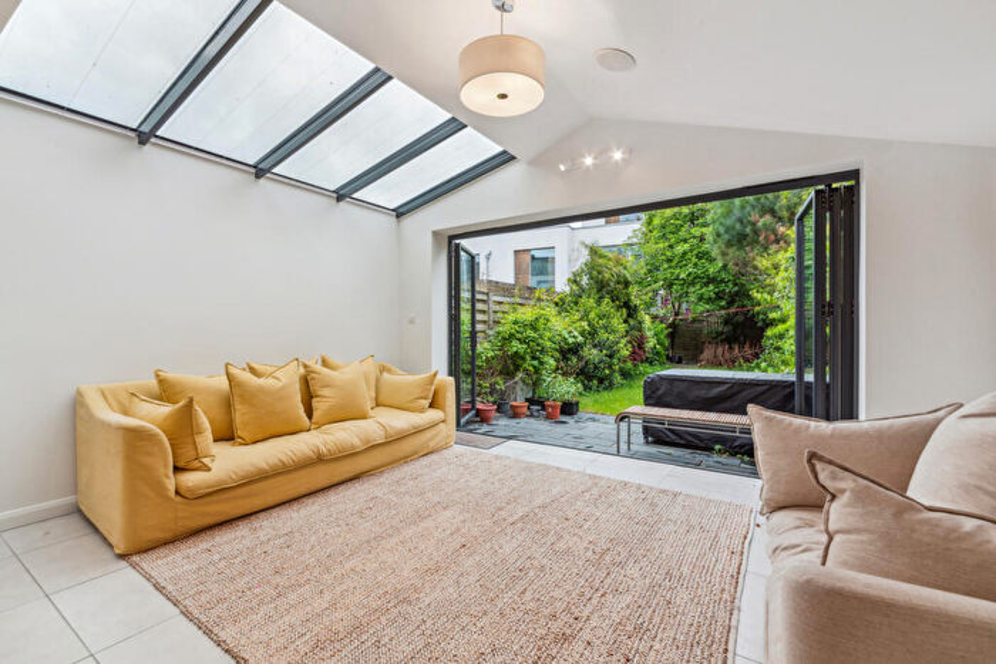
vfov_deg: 77.4
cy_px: 332
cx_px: 498
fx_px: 415
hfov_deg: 100.4
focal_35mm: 15
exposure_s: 1/40
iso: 400
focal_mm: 15
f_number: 11
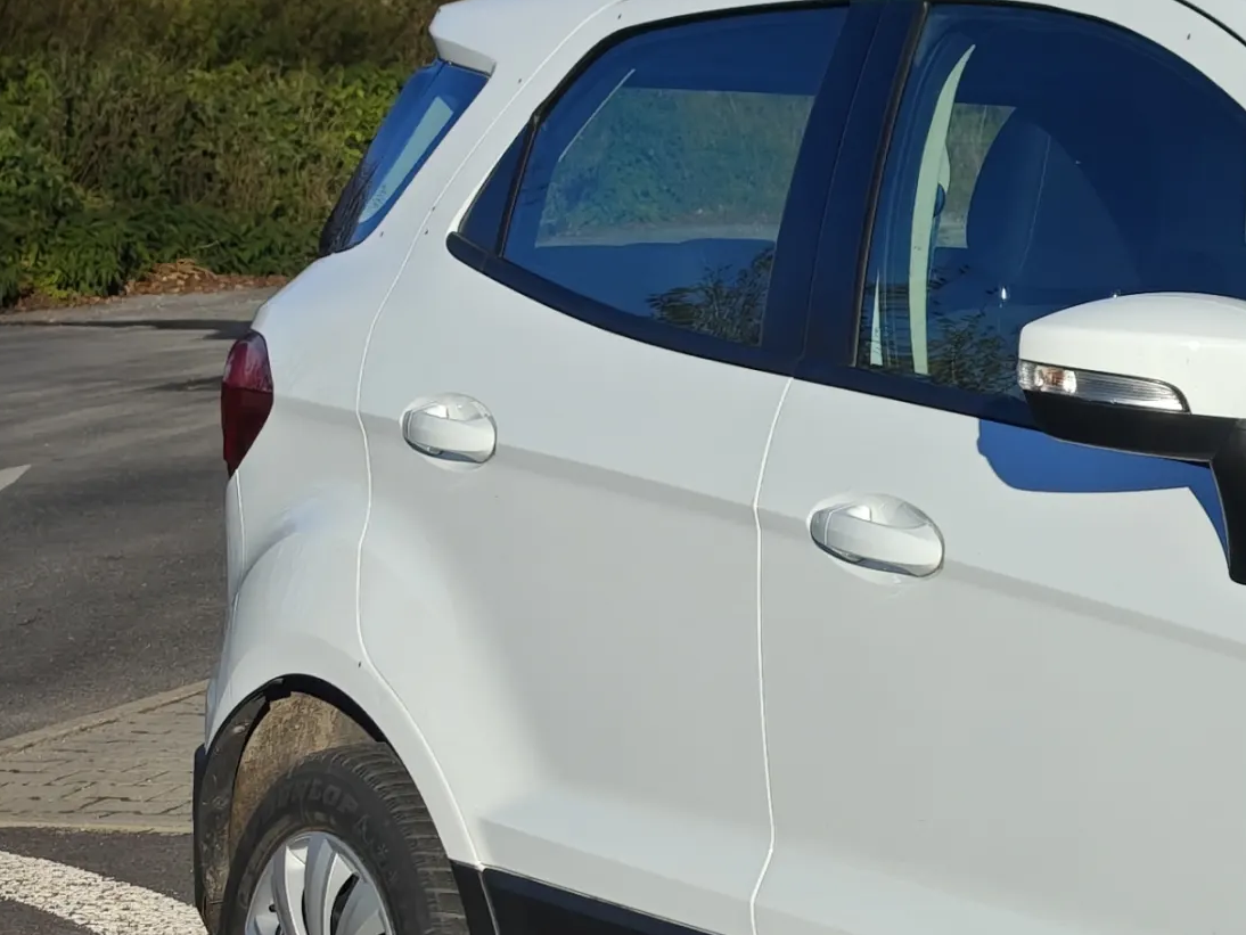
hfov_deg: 14.3
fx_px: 4680
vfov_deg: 11.4
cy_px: 679
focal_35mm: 130
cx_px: 1797
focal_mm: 8.72
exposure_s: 1/2456
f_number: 2
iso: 50
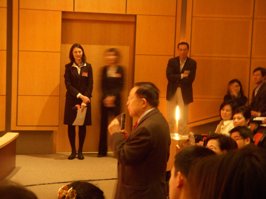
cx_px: 131
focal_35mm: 108
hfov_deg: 18.2
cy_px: 103
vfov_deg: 13.7
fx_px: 830
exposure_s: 1/2.5
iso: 400
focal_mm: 17.3
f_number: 4.1
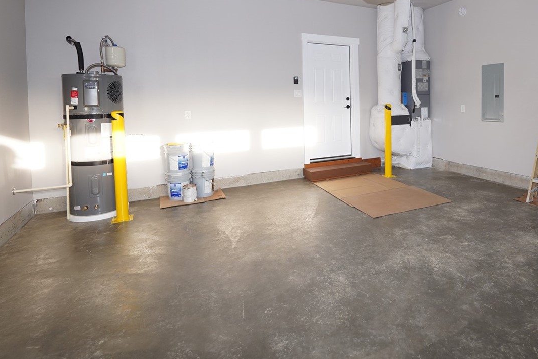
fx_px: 314
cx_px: 345
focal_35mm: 21
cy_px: 112
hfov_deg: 79.3
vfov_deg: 57.8
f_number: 4
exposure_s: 1/160
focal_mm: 14
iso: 400
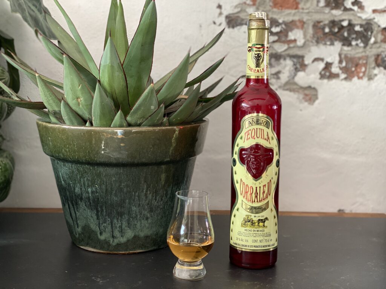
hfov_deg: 36.8
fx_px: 580
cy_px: 144
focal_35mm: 52
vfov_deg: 28.0
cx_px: 193
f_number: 2
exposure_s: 1/40
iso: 160
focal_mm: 6
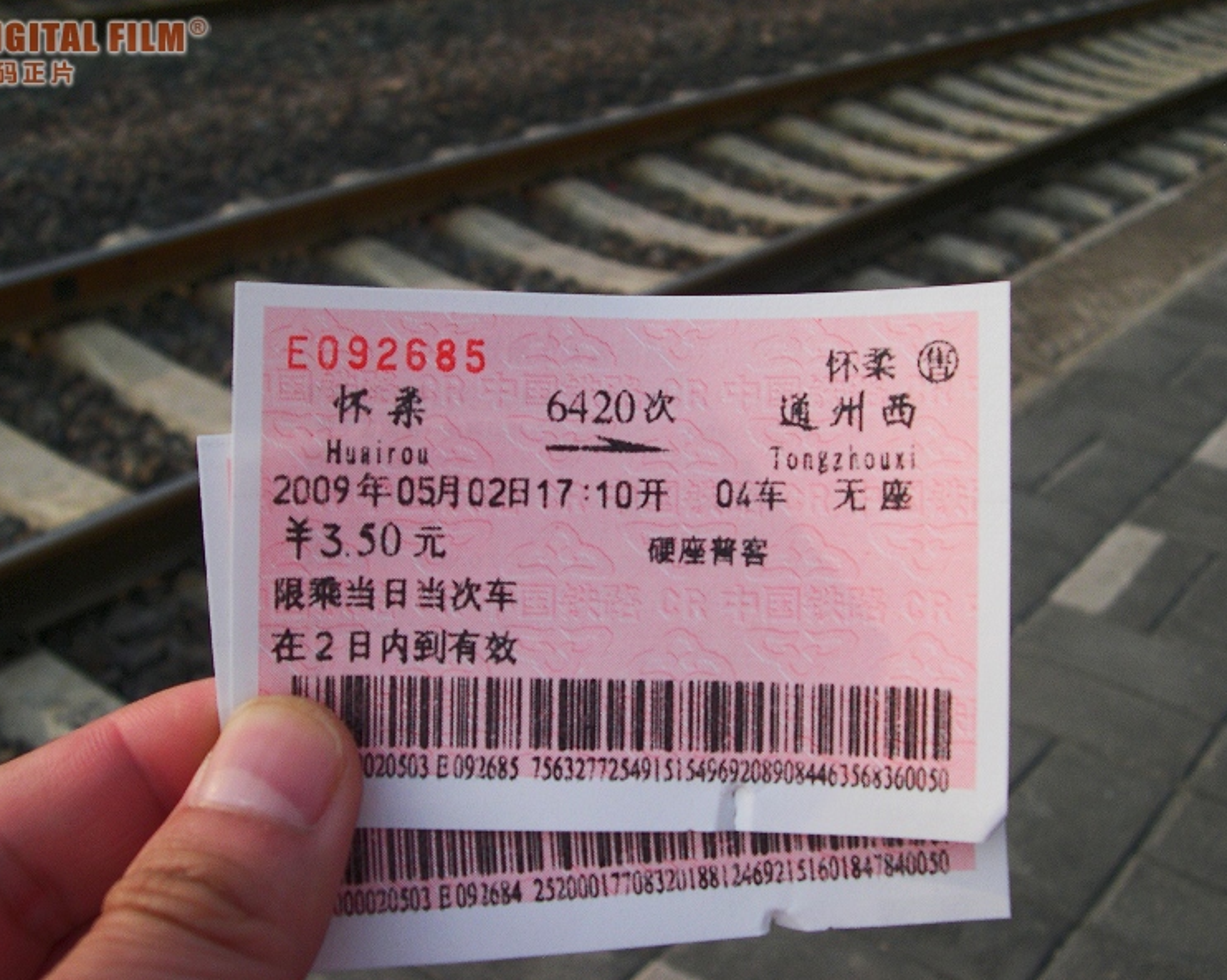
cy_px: 494
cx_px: 609
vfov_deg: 37.3
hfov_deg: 45.8
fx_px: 1452
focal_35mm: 40
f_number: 7.6
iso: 100
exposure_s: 1/105
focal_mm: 8
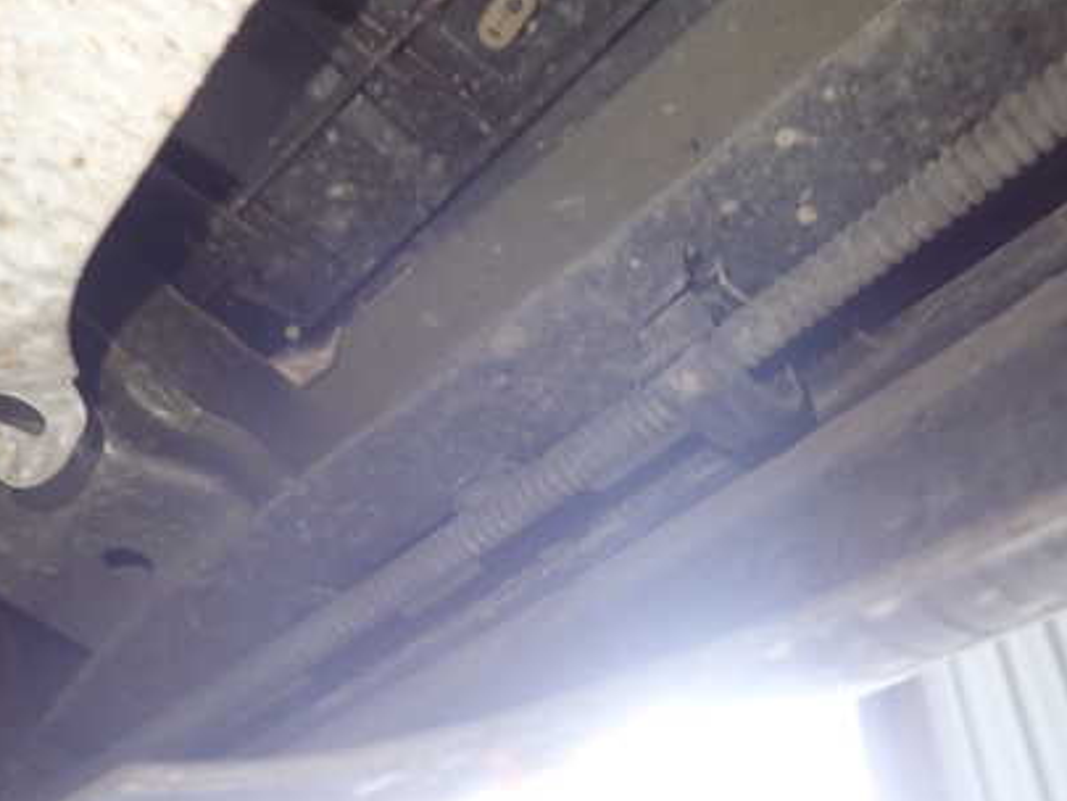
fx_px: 1141
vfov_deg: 38.7
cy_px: 414
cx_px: 427
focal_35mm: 37
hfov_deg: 49.8
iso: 200
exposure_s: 1/30
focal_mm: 4.5
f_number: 2
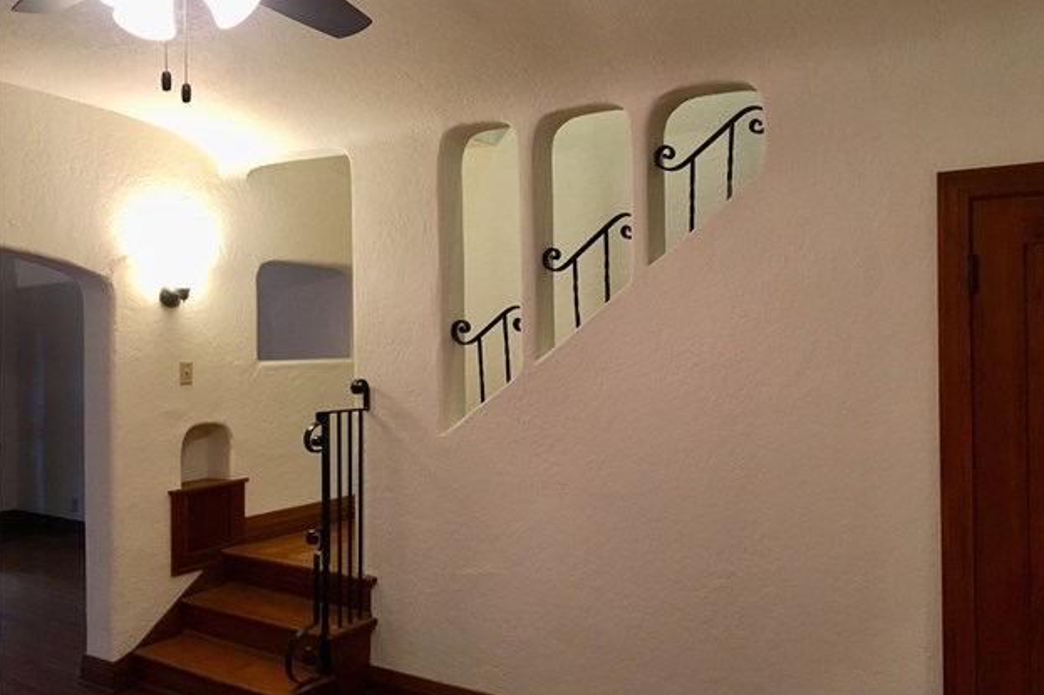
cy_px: 335
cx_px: 530
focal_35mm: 31
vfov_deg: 42.3
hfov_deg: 60.3
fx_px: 899
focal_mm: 4.15
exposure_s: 1/30
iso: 125
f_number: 2.2
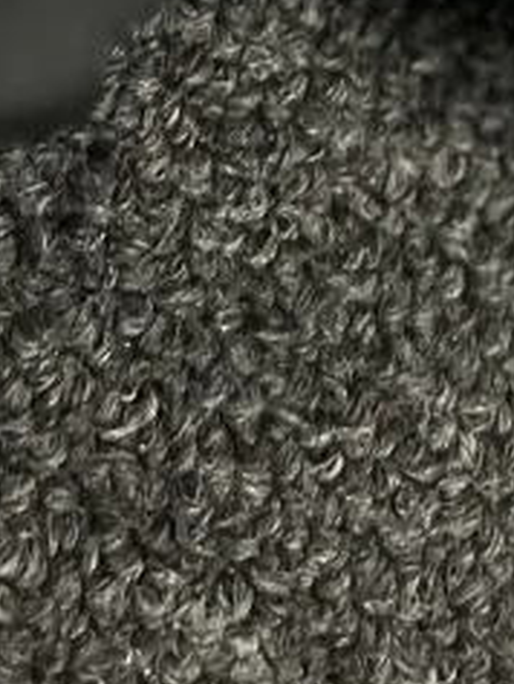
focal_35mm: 158
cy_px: -684
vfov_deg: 11.3
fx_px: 3125
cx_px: 751
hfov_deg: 9.2
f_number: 1.5
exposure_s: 1/25
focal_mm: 5.7
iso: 500
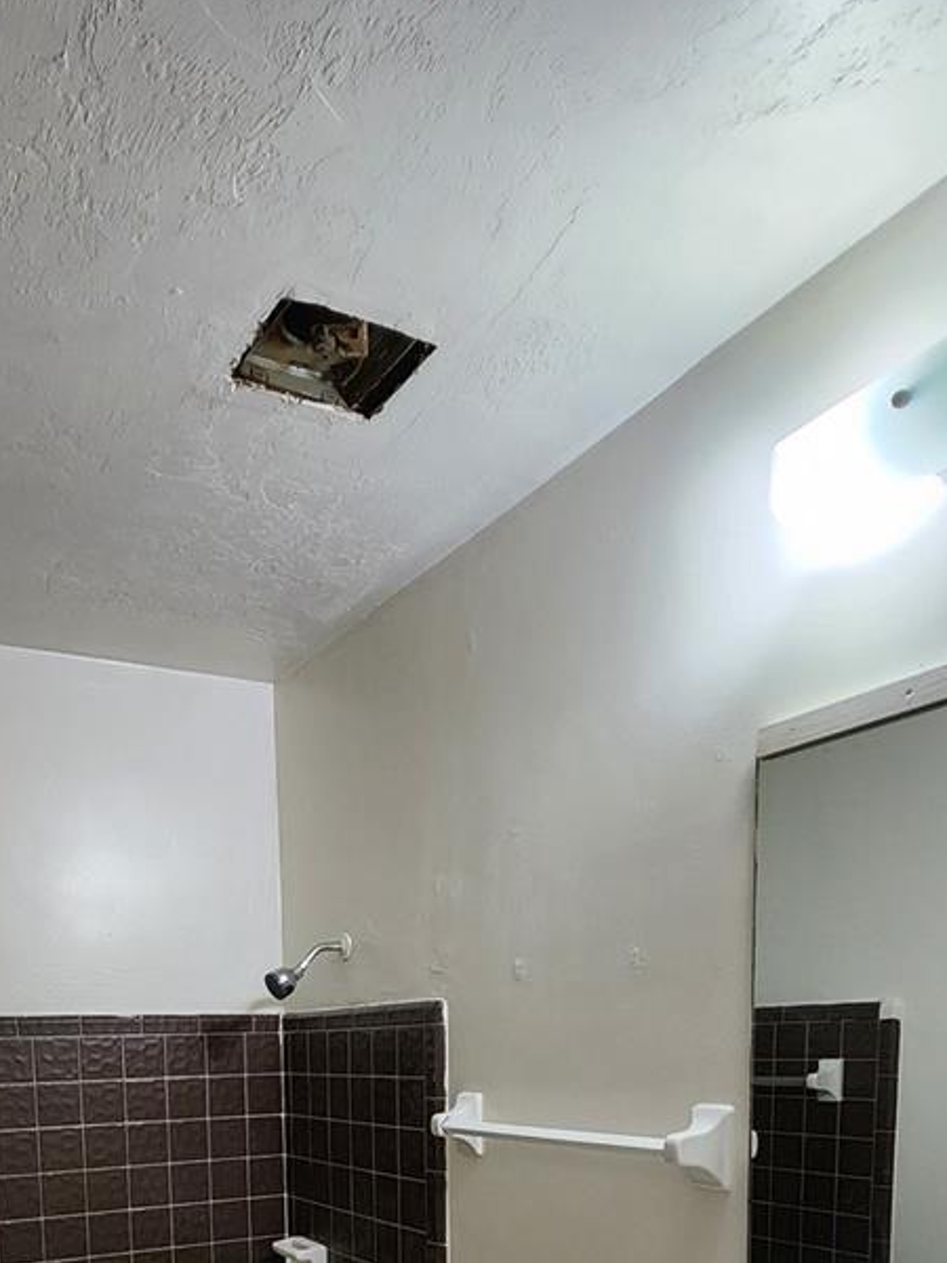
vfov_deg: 56.7
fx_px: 948
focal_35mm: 26
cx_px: 318
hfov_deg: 52.1
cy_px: 1166
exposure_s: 1/60
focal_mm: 2.2
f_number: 2.2
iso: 320
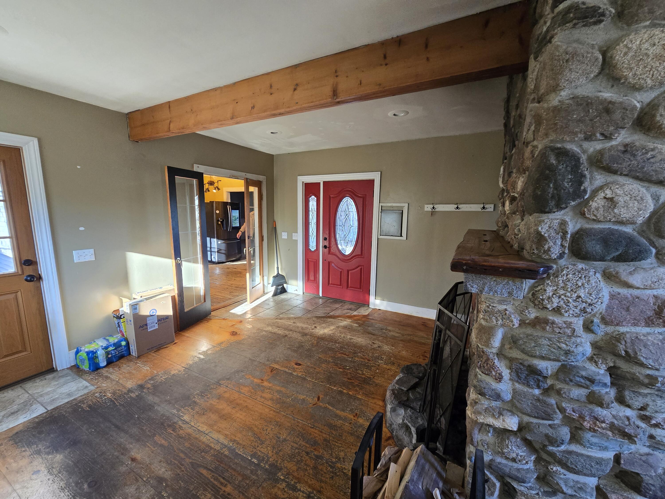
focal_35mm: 13
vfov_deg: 89.9
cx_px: 332
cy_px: 250
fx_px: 250
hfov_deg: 106.2
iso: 250
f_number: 2.2
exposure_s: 1/60
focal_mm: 2.2
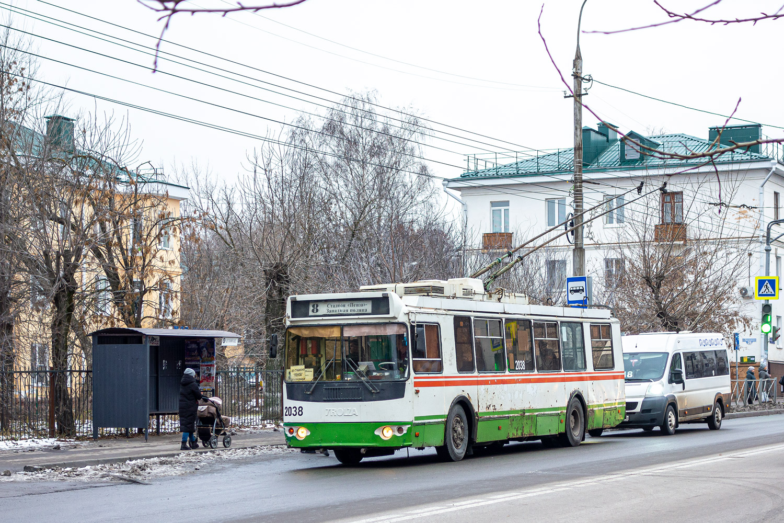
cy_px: 262
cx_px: 392
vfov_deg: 20.3
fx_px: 1459
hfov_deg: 30.1
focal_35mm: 67
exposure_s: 1/50
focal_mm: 25.02
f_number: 4
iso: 125
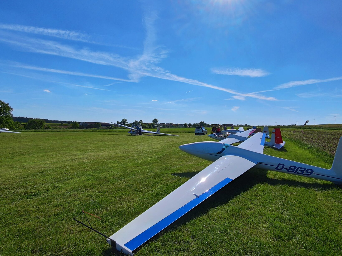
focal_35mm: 20
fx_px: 197
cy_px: 114
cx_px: 184
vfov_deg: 65.7
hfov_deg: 81.7
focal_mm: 2.35
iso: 100
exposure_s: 1/3250
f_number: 2.2
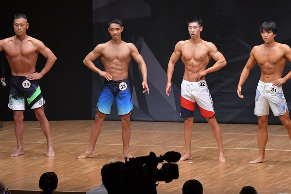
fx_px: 1939
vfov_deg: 5.7
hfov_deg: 8.6
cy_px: 97
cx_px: 146
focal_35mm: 240
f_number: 5.6
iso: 6400
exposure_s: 1/400
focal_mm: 160
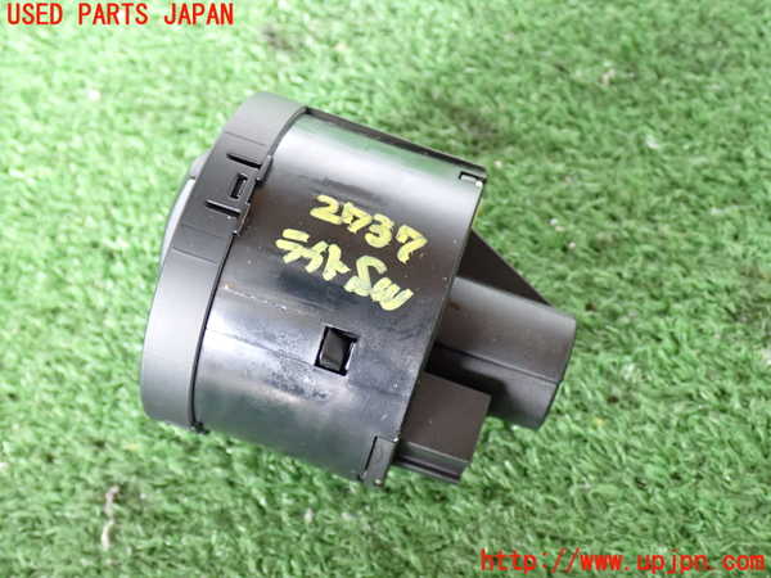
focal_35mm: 47
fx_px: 1047
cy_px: 289
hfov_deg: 40.4
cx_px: 386
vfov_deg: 30.9
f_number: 3.1
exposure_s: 1/25
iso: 800
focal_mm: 8.4
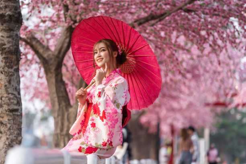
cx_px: 123
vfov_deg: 6.9
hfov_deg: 10.3
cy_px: 82
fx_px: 1367
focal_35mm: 200
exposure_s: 1/200
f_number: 4
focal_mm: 200
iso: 500
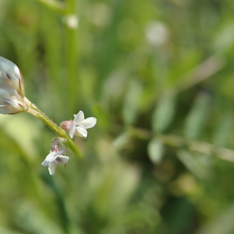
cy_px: 118
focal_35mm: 42
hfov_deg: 39.7
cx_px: 87
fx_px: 321
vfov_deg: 40.0
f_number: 3.5
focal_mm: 6.42
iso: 100
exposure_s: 1/400
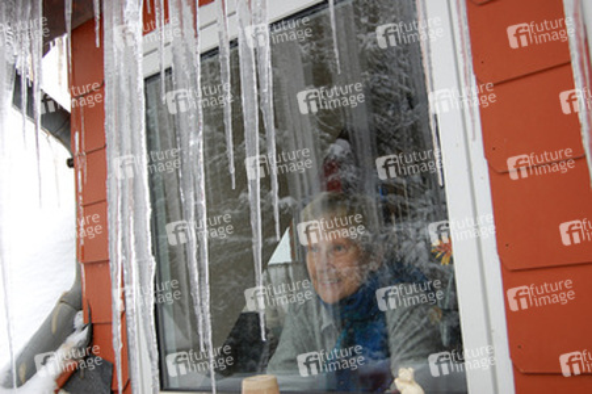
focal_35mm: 46
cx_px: 296
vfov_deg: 28.9
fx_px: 764
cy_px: 197
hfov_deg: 42.4
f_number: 5.6
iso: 400
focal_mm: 31
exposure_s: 1/125
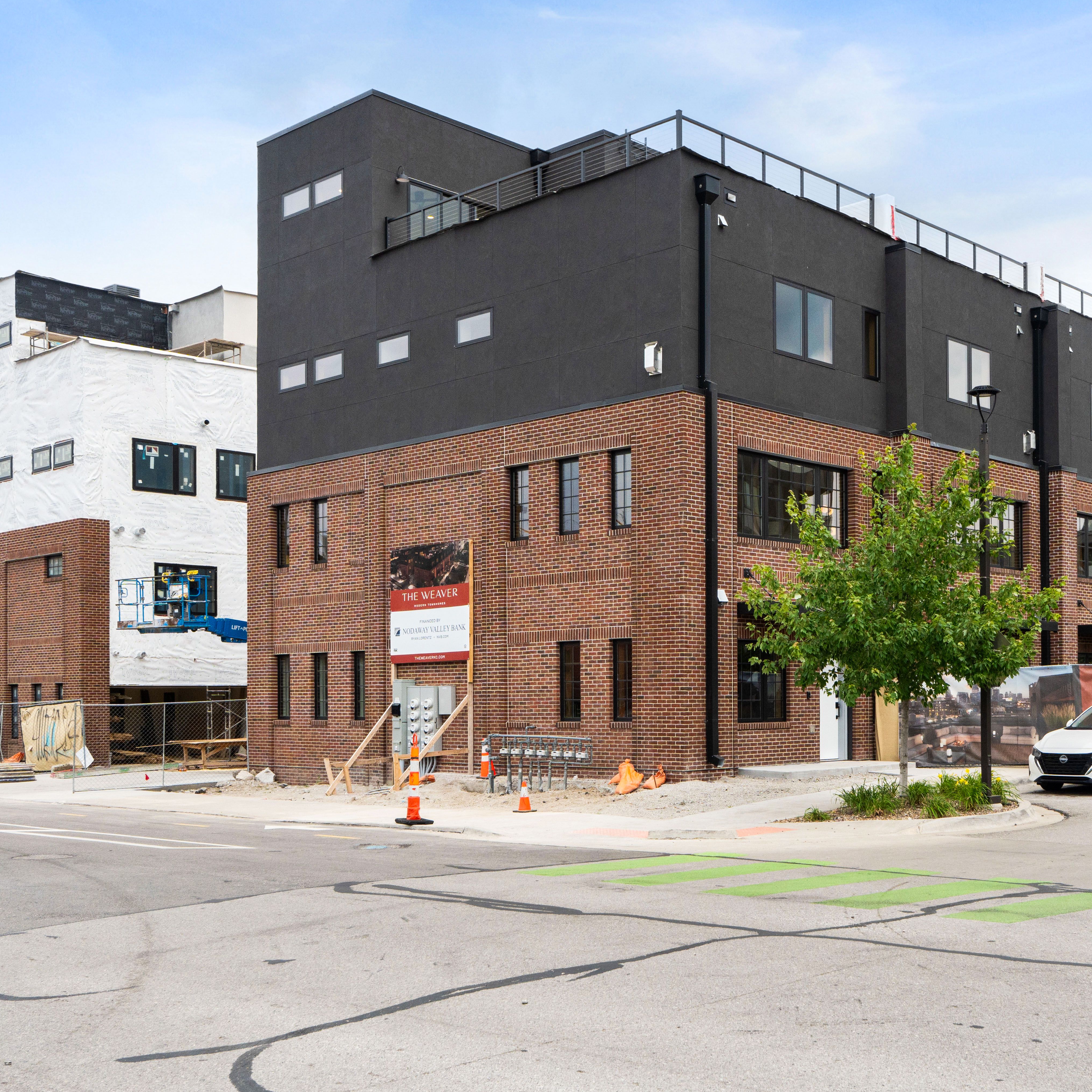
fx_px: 1392
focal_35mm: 39
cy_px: 545
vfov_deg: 42.8
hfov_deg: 42.3
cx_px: 726
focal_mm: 20
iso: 400
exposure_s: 1/640
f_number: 8
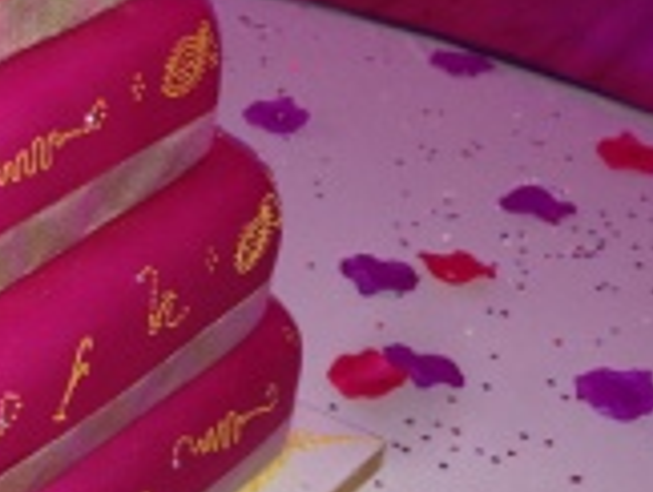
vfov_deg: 16.3
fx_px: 1719
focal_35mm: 91
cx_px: -169
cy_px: 298
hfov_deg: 19.9
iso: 100
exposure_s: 1/16
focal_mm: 4.12
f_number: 2.4
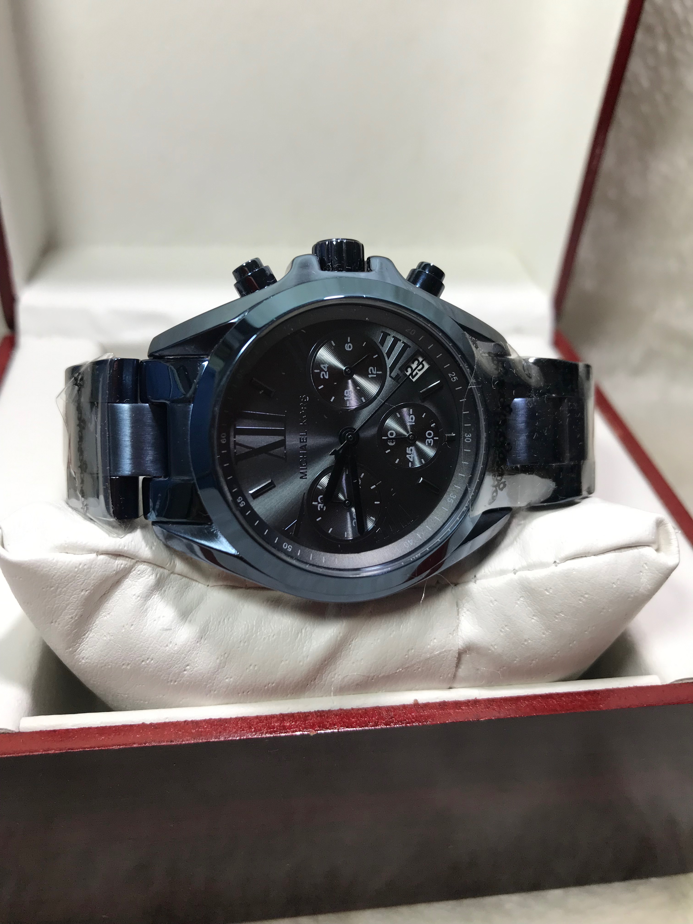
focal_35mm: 28
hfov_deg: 49.7
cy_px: 462
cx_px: 346
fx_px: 747
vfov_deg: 63.4
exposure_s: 1/100
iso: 32
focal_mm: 3.99
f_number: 1.8
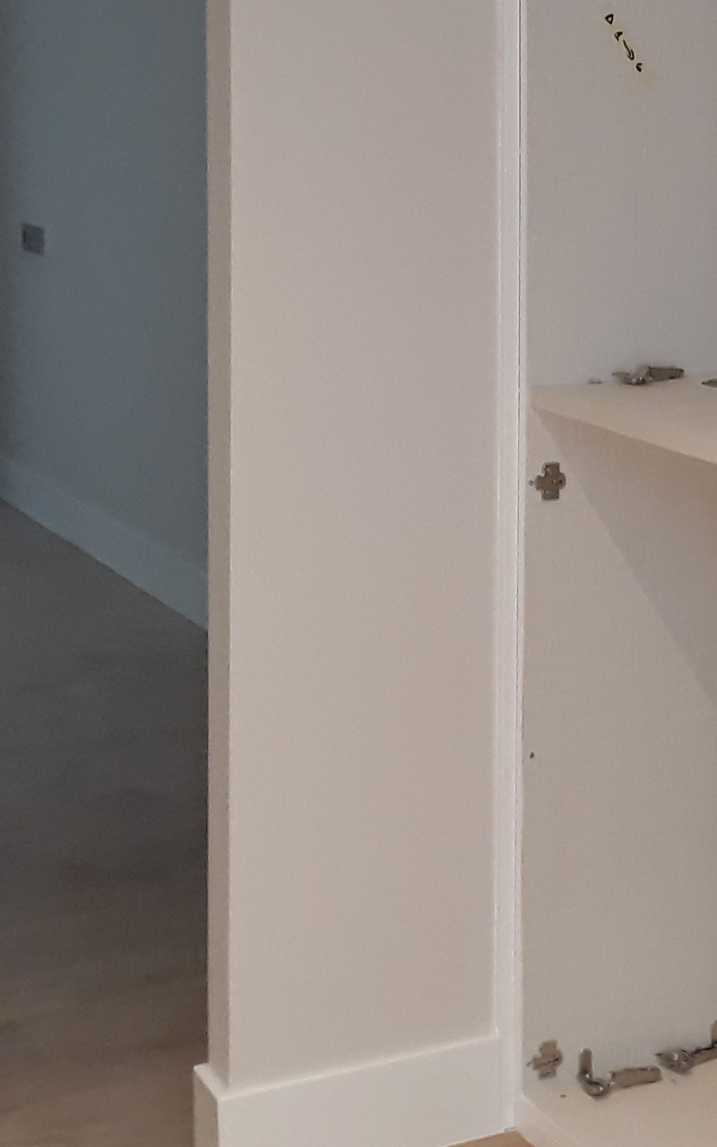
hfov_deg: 16.2
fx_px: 2438
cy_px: 167
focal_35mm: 78
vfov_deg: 25.8
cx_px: 785
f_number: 1.7
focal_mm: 3.71
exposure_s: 1/50
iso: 160
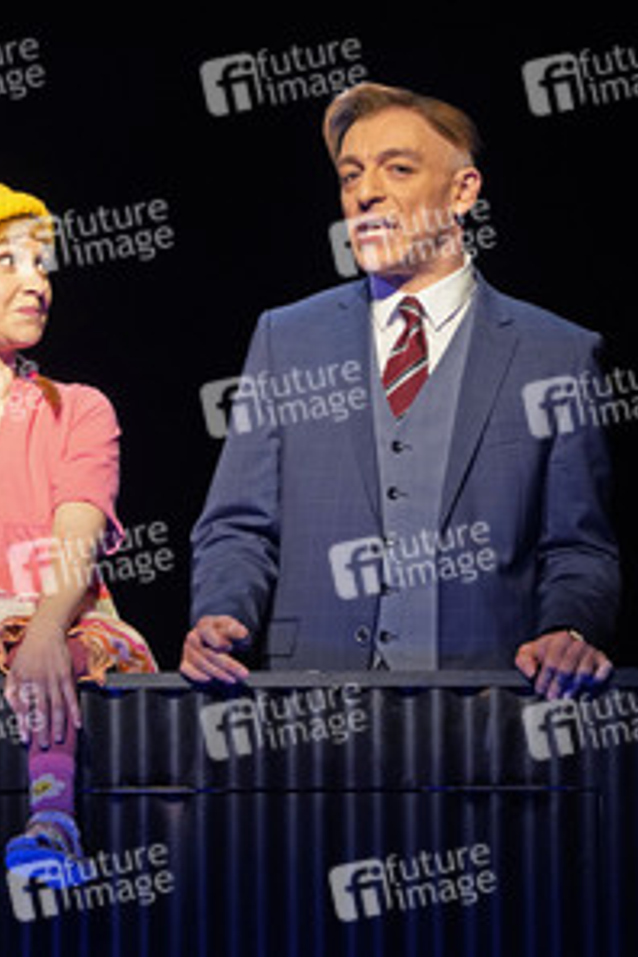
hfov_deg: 5.6
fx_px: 6486
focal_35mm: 244
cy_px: 480
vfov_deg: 8.4
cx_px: 5
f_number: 5.6
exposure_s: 1/250
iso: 2000
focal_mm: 161
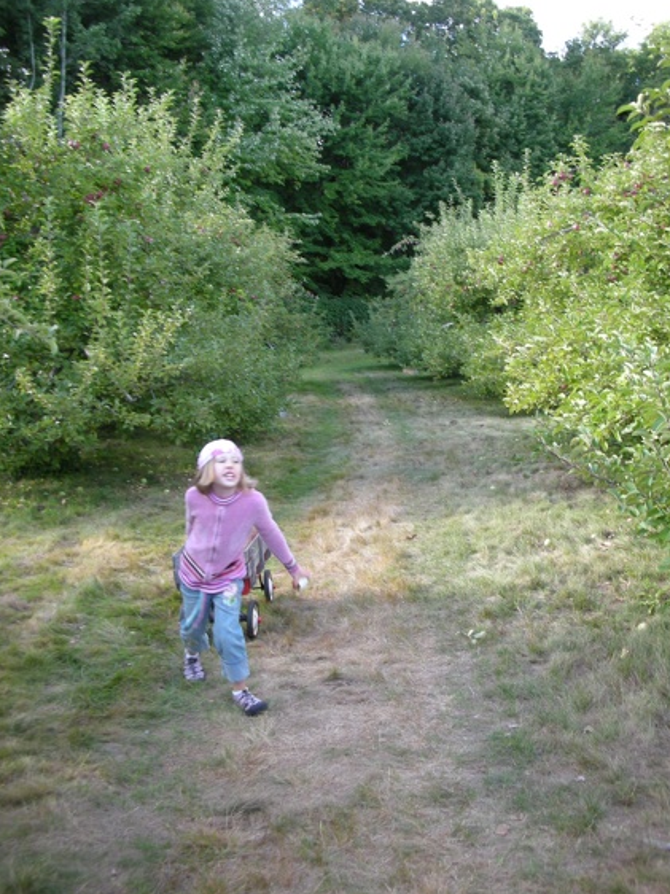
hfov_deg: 38.6
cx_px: 341
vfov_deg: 50.2
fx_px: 956
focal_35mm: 37
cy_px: 444
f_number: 2.8
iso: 50
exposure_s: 1/52.8
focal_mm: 5.8
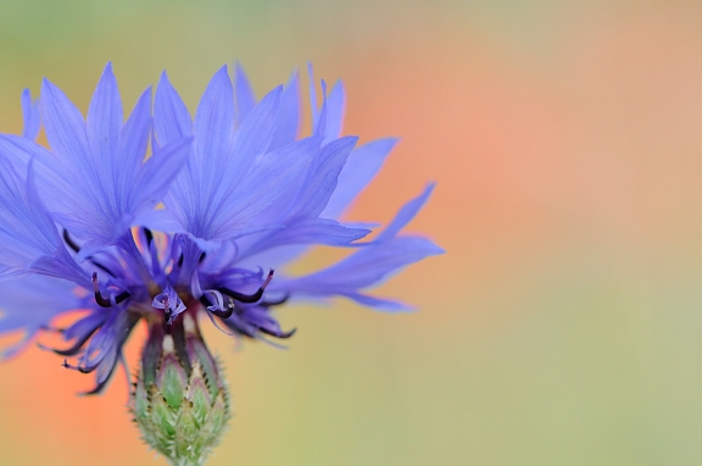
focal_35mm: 219
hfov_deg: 9.4
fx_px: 4257
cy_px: 290
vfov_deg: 6.3
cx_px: 301
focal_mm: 105
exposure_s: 1/320
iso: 200
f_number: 5.6
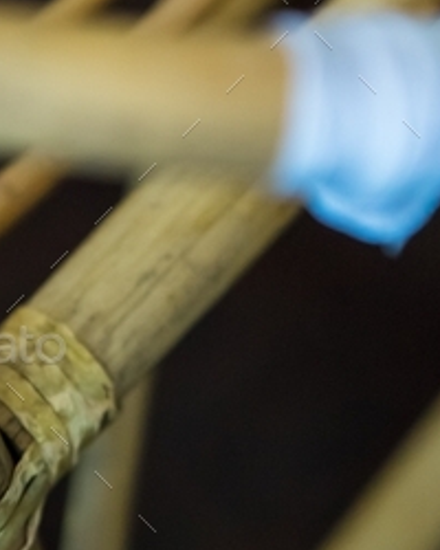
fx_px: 4590
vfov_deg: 6.7
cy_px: -329
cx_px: 290
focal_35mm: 282
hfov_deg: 5.5
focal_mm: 85
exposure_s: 1/2500
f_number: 2.2
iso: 1600
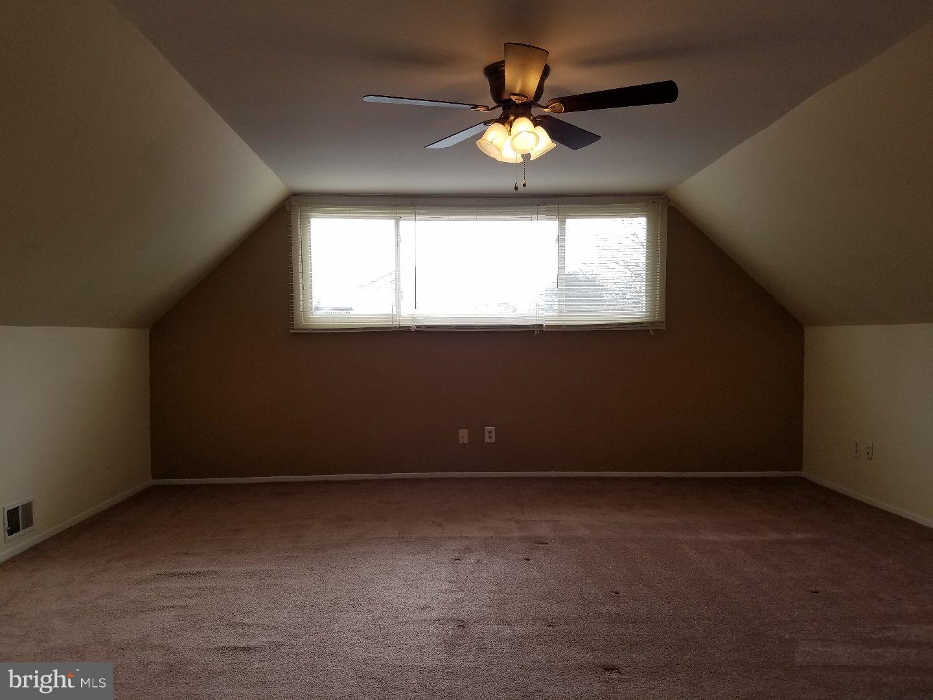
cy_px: 350
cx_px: 466
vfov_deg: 51.4
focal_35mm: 27
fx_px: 728
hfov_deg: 65.3
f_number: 1.7
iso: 50
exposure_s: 1/296
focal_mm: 4.25
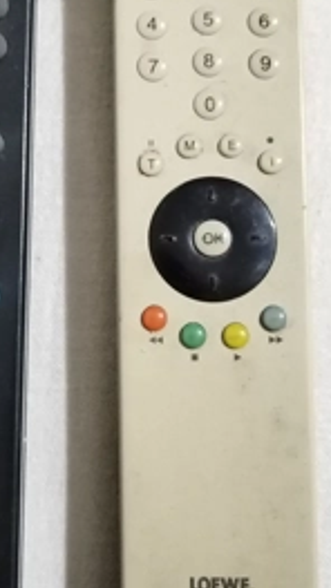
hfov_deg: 27.5
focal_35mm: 43
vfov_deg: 47.1
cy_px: 235
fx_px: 671
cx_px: 103
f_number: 1.8
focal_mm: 4.75
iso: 1349
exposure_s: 1/25
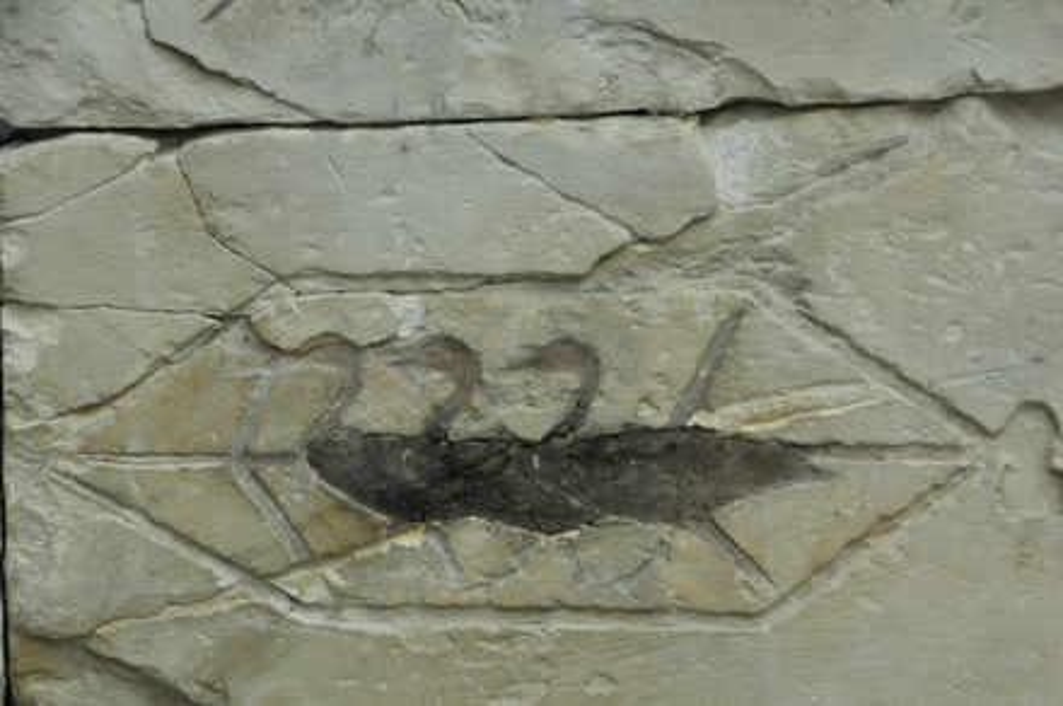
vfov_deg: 14.0
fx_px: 2875
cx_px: 532
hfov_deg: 21.0
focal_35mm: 98
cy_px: 353
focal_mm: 65
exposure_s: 1/250
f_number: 8
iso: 800
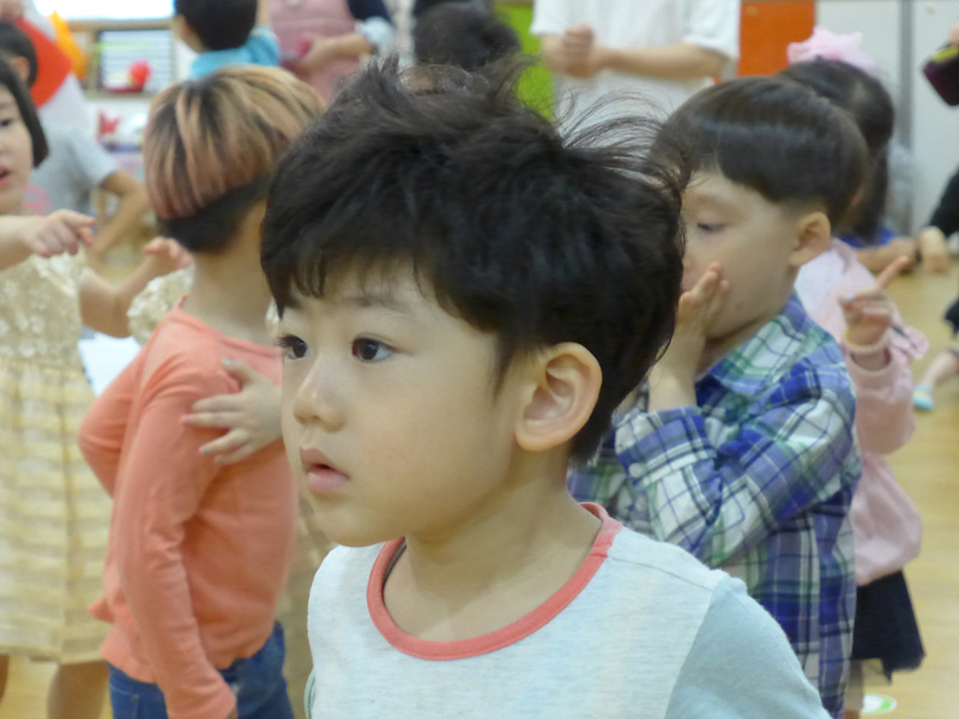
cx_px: 480
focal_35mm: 80
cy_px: 360
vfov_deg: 18.4
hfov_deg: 24.4
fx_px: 2216
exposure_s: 1/400
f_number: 2.2
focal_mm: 15.7
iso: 1600
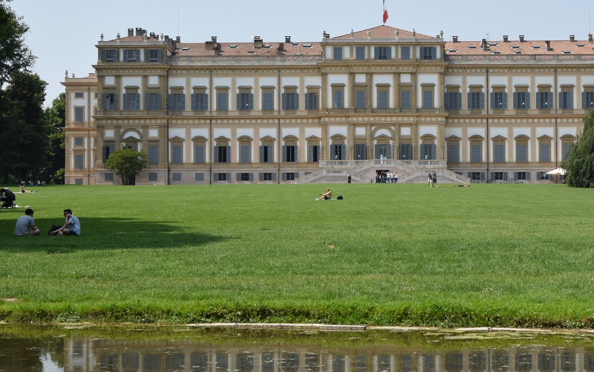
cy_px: 189
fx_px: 1052
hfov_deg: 31.3
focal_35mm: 65
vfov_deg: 20.0
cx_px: 387
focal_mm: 28
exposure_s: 1/100
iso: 100
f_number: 13
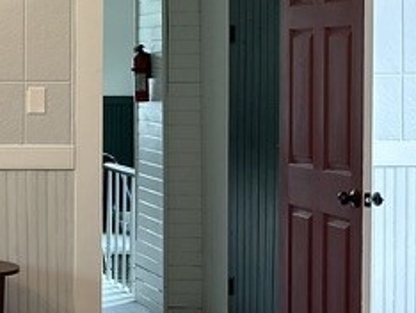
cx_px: -473
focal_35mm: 105
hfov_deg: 14.6
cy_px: 82
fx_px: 1263
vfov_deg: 14.1
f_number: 1.78
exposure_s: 1/120
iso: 160
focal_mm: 6.86
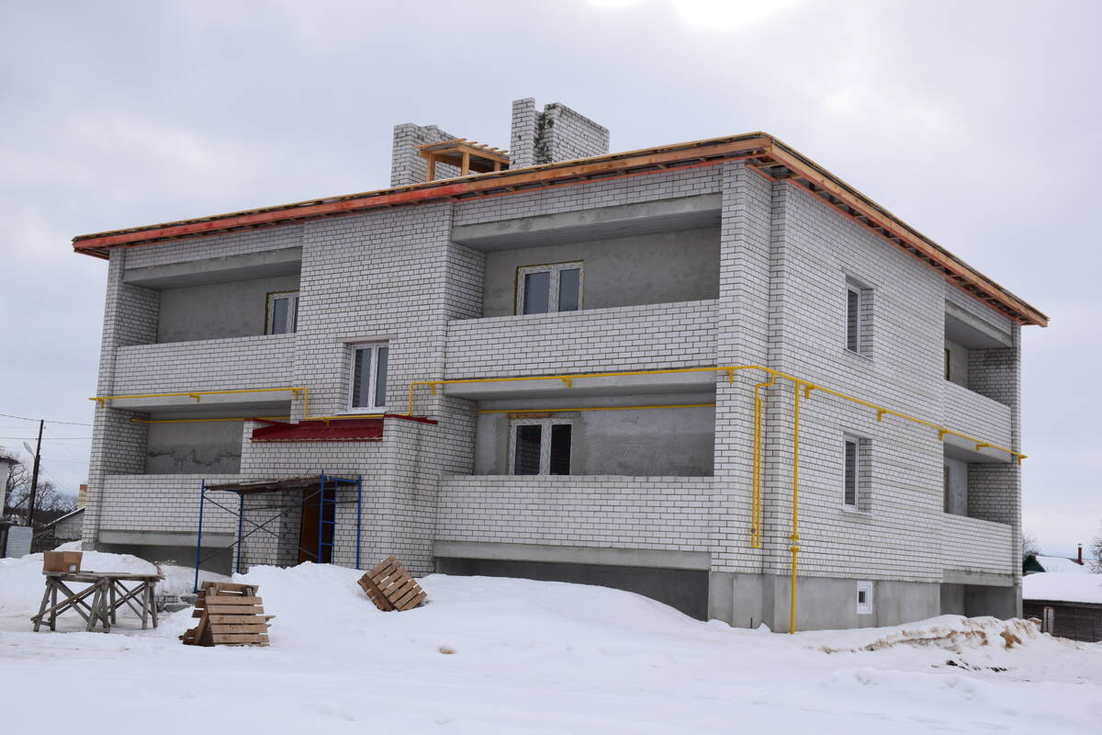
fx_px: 1377
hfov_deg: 43.6
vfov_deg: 29.9
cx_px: 551
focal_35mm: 45
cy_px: 368
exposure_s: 1/400
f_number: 10
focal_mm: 30
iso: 200
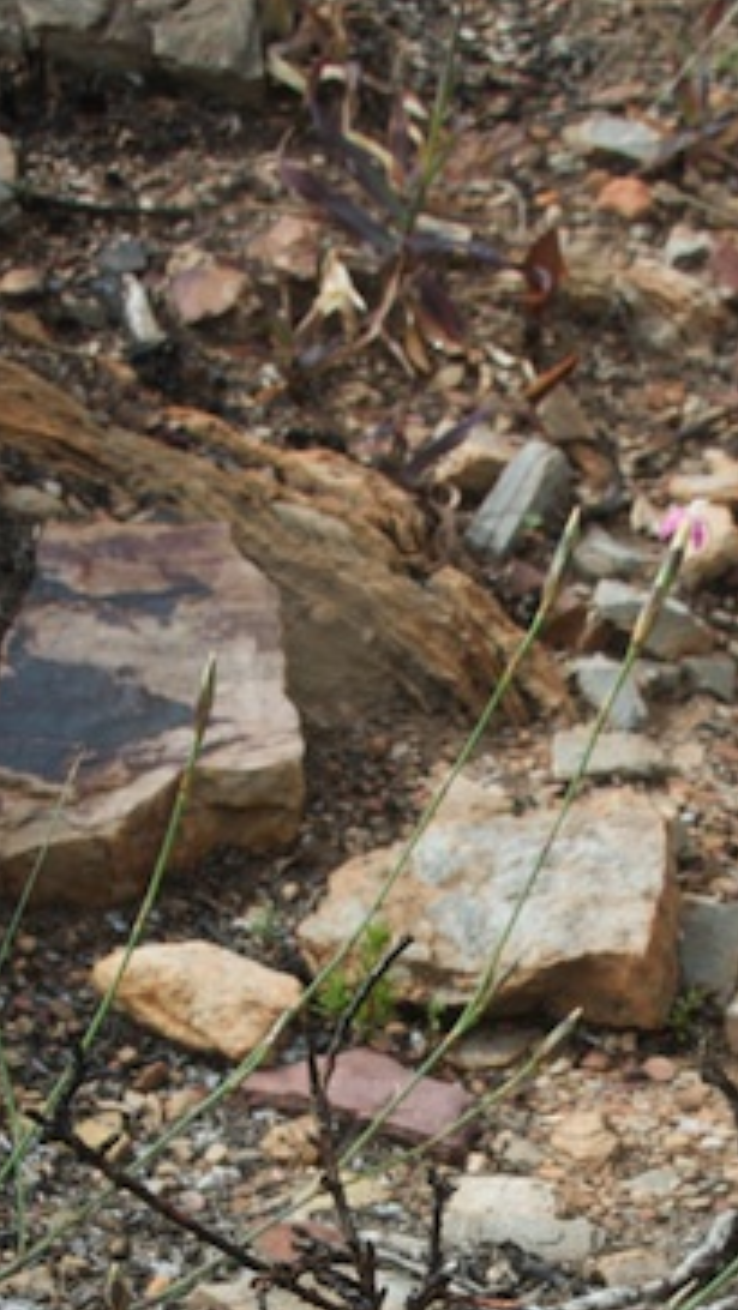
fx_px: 3302
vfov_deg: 22.3
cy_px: 889
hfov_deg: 12.7
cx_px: 445
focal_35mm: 95
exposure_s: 1/60
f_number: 14
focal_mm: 22
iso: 160
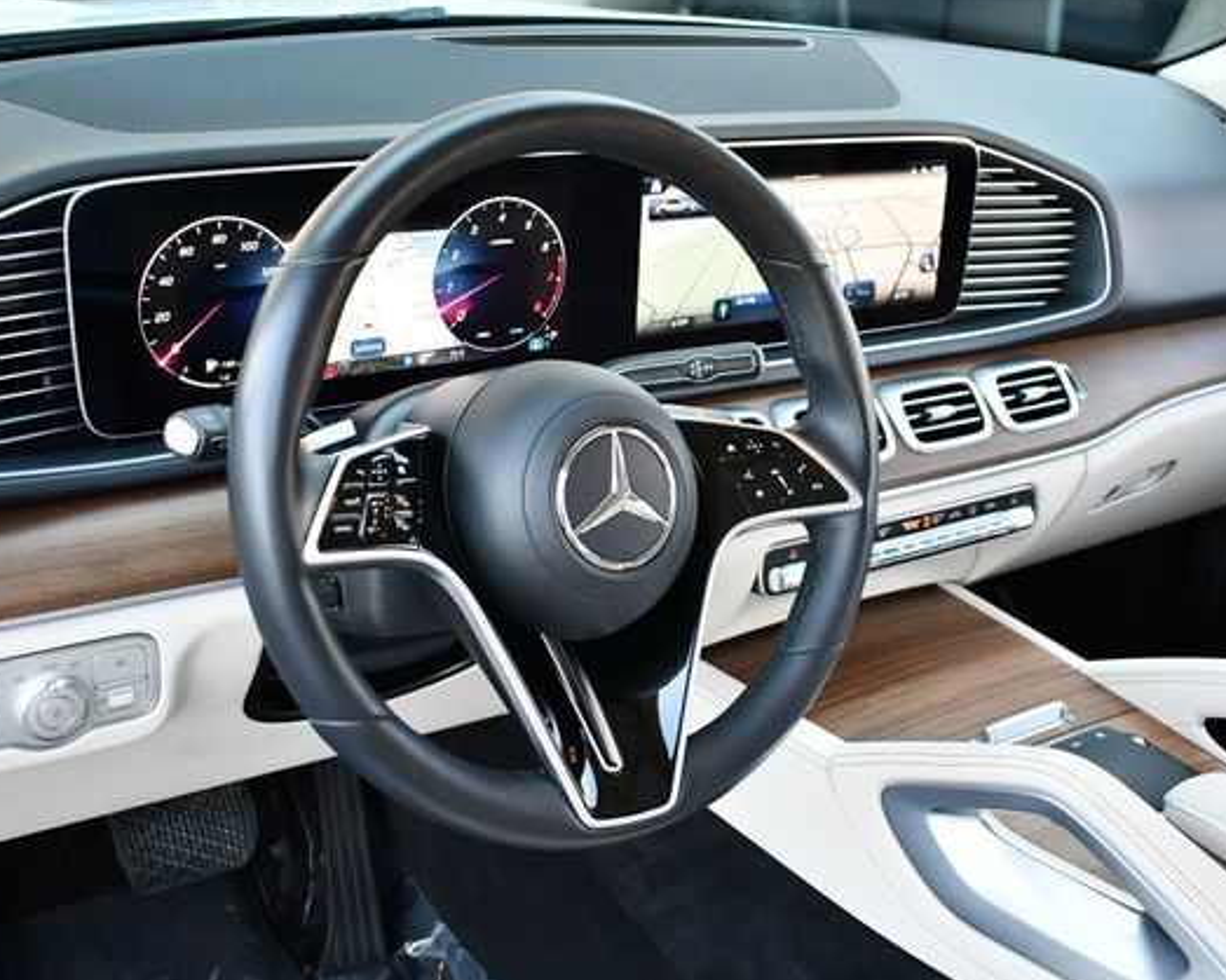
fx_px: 1668
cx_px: 638
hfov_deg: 40.3
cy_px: 488
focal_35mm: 46
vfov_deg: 32.7
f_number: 3.5
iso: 800
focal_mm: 20
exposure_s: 1/160
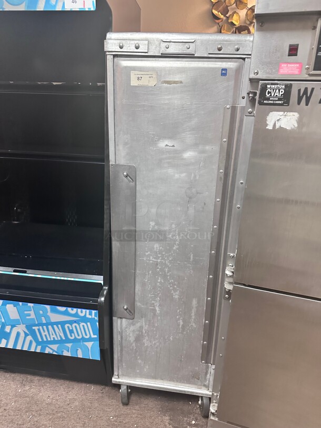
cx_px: 160
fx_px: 297
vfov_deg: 71.6
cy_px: 214
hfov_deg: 56.8
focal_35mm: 24
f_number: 1.78
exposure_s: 1/60
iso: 500
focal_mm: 6.86
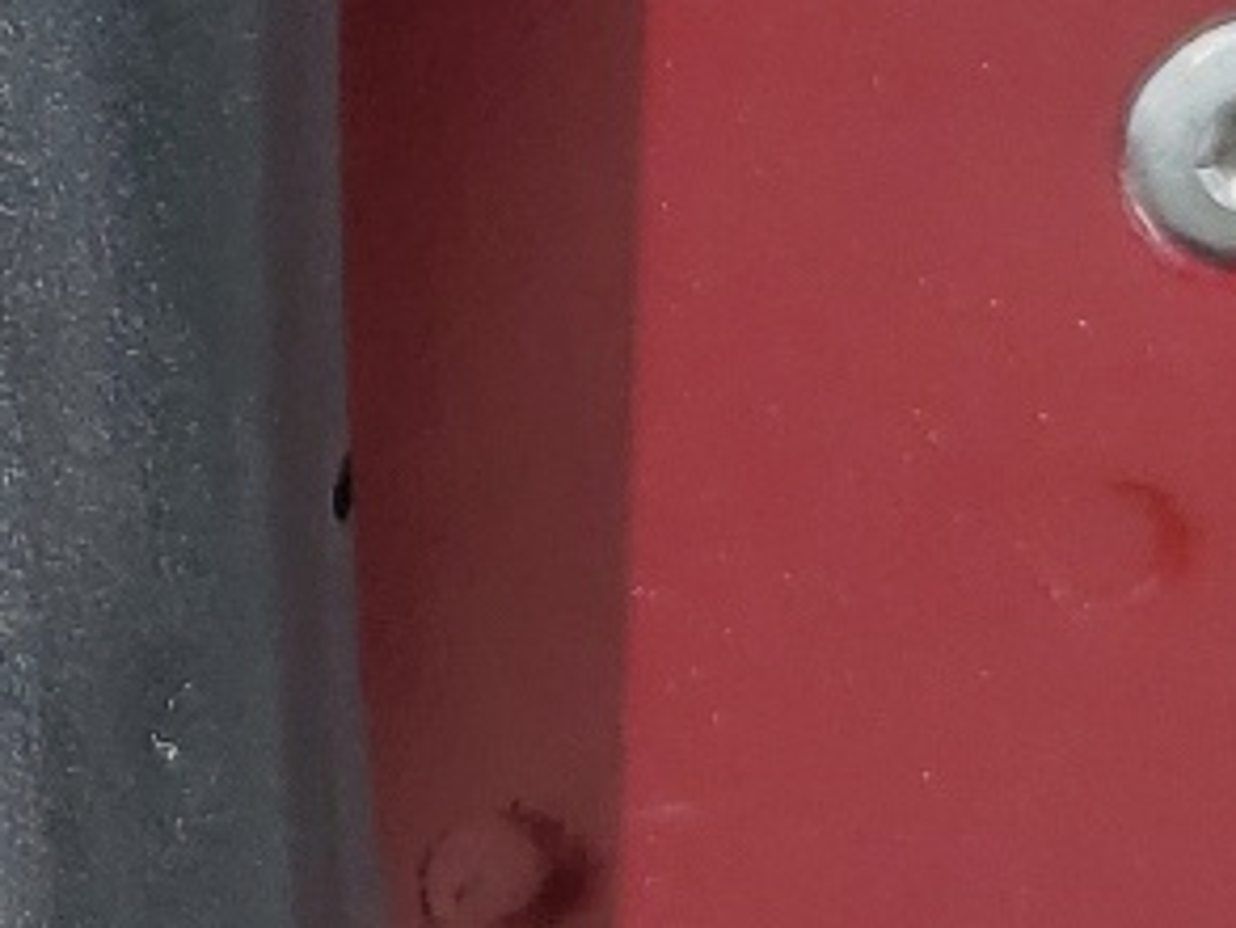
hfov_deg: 13.3
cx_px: -498
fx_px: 5072
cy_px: -278
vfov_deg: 10.2
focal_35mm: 142
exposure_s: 1/3333
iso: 50
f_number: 1.5
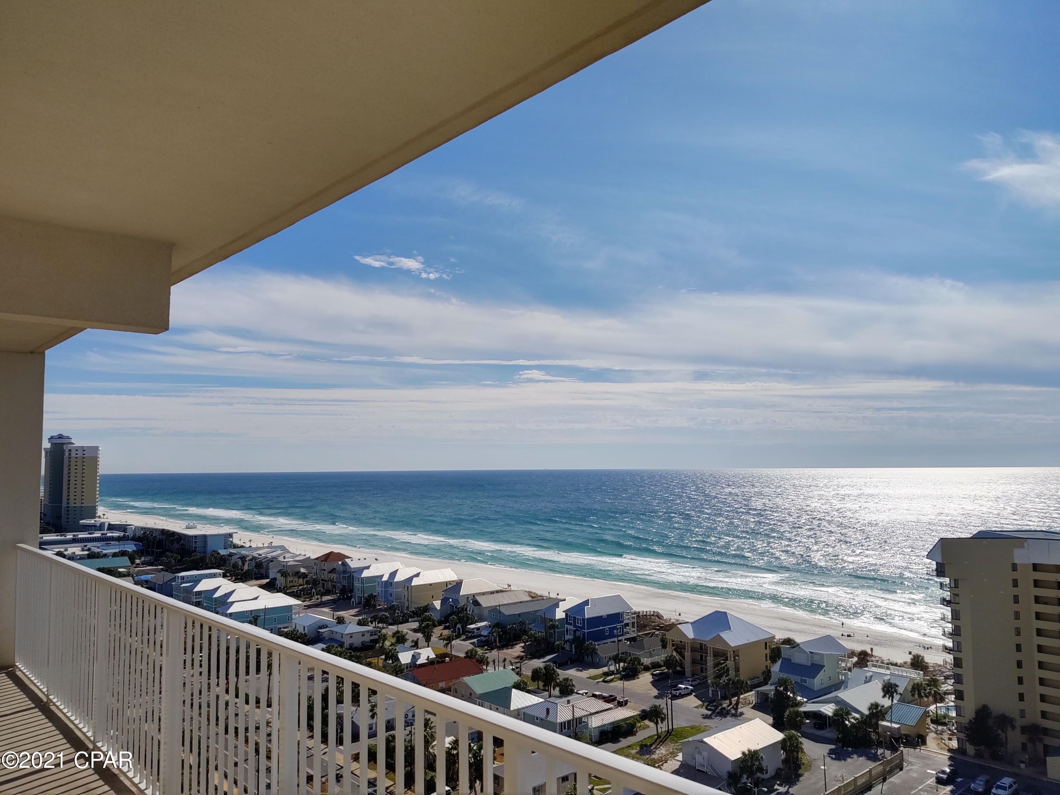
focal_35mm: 27
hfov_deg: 65.3
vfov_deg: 51.4
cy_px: 398
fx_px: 827
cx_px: 530
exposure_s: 1/13069
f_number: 1.7
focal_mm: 4.75
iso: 100
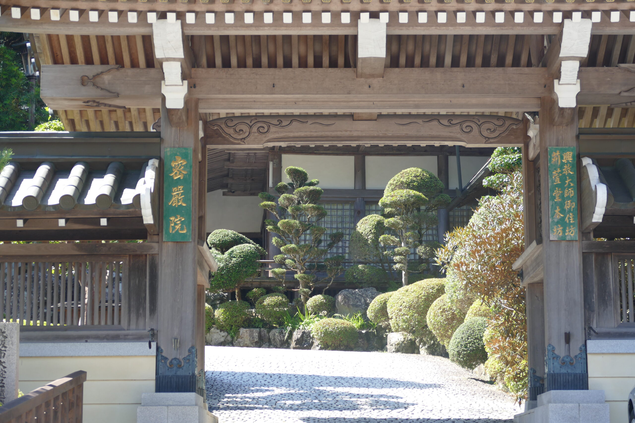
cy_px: 212
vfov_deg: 15.5
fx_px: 1552
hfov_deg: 23.1
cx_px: 318
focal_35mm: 88
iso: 125
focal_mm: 32.24
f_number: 3.8
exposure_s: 1/200
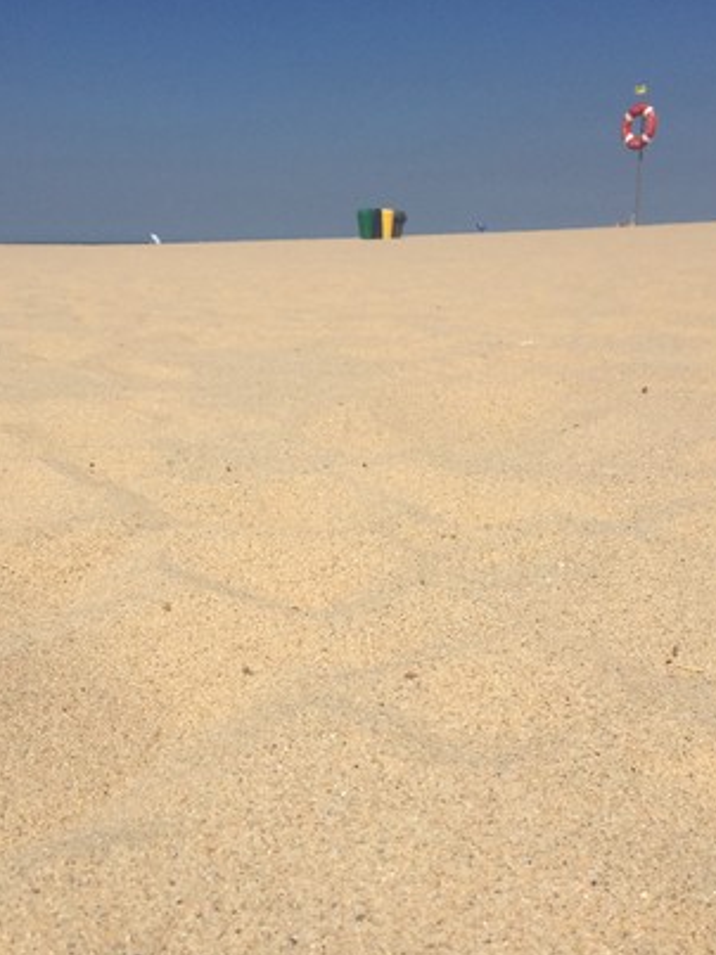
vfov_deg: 51.2
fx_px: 993
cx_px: 321
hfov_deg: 39.6
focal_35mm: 36
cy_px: 538
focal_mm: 4.15
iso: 32
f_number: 2.2
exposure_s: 1/4950
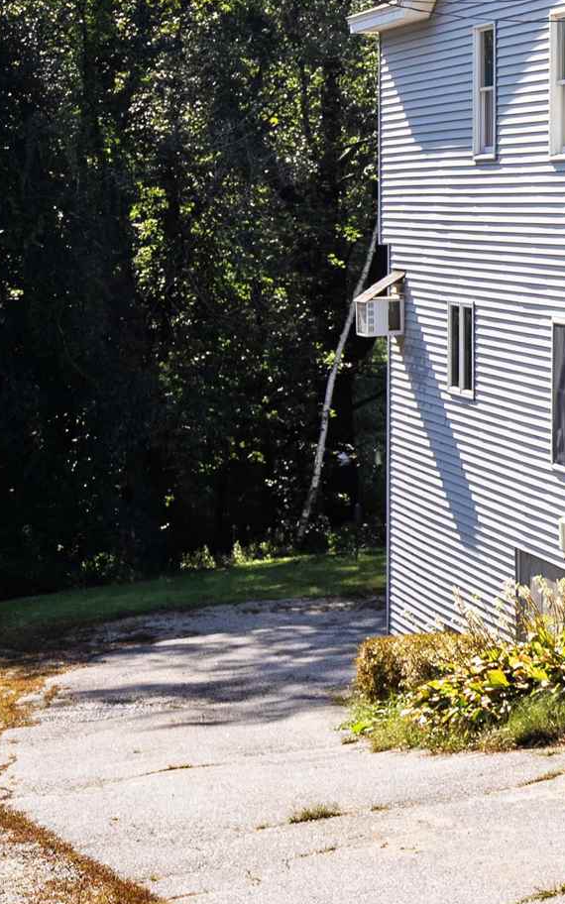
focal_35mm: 103
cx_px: 1467
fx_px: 2538
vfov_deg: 19.9
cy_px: 119
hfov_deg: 10.5
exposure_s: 1/50
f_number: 8
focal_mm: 30
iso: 100
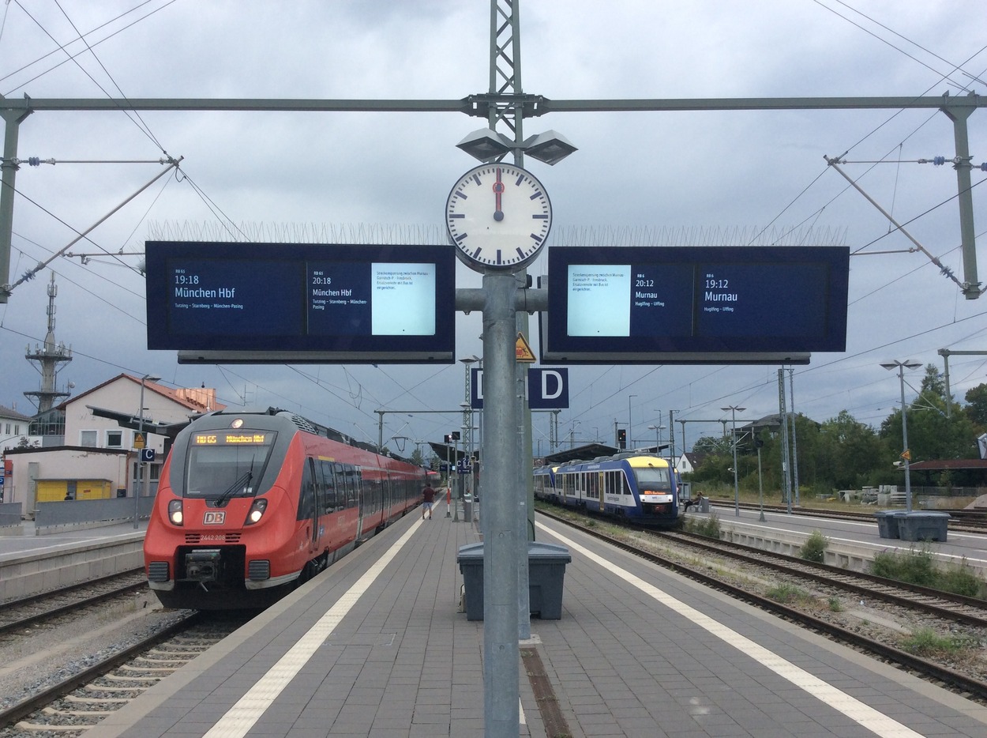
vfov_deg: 44.1
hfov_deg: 56.9
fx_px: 911
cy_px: 369
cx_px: 494
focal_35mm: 32
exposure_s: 1/230
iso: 32
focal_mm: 3.3
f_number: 2.4
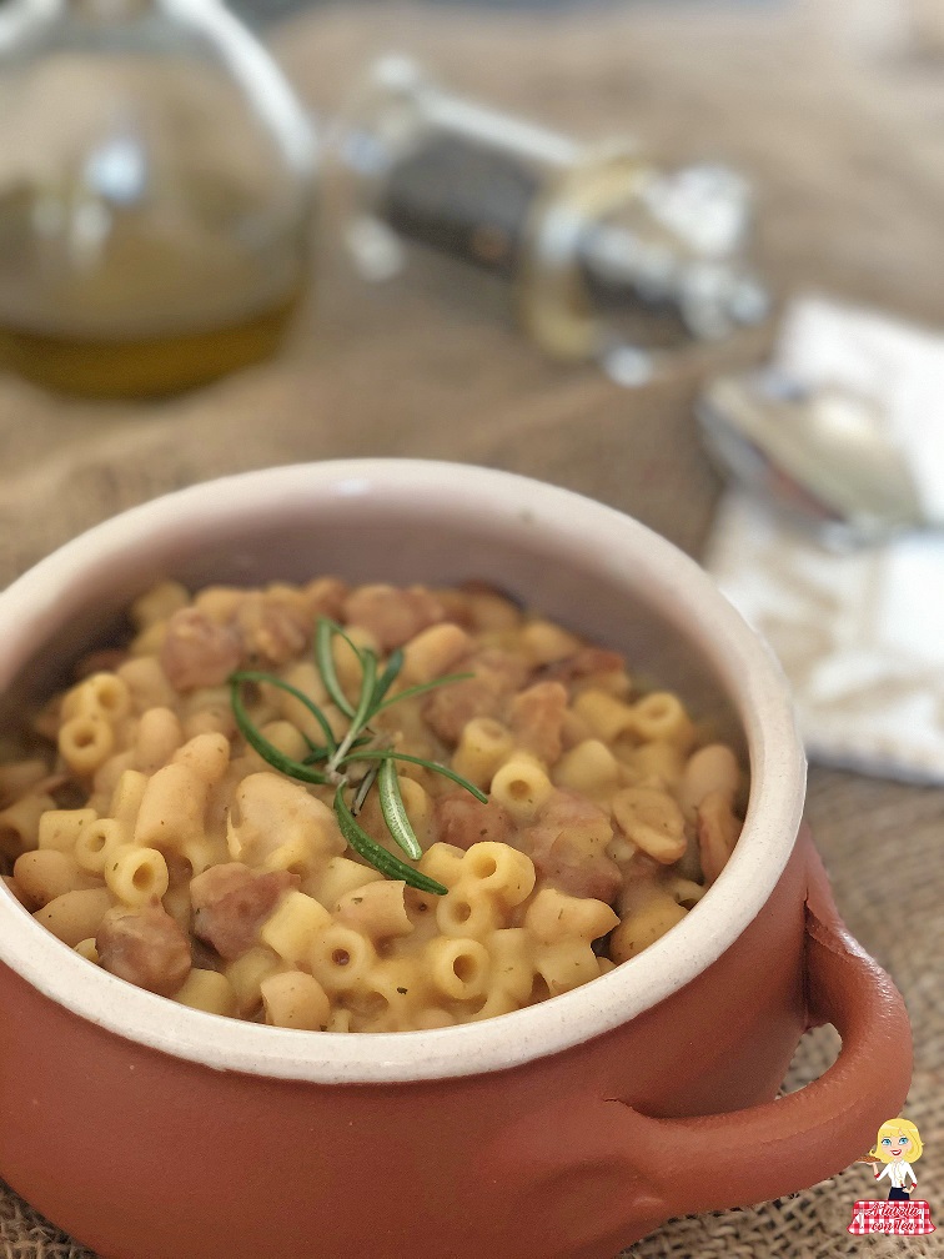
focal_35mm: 52
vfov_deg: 36.8
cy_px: 630
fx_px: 1891
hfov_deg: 28.0
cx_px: 472
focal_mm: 6
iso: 100
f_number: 2.4
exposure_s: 1/33
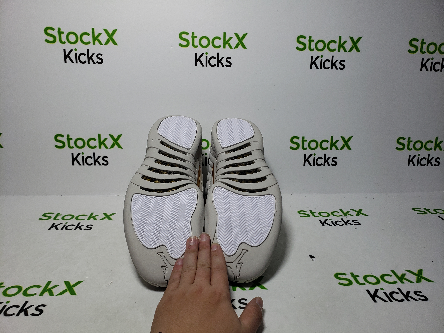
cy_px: 166
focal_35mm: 26
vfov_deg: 53.1
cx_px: 222
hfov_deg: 67.3
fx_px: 333
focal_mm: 4.3
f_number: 2.4
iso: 50
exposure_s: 1/388
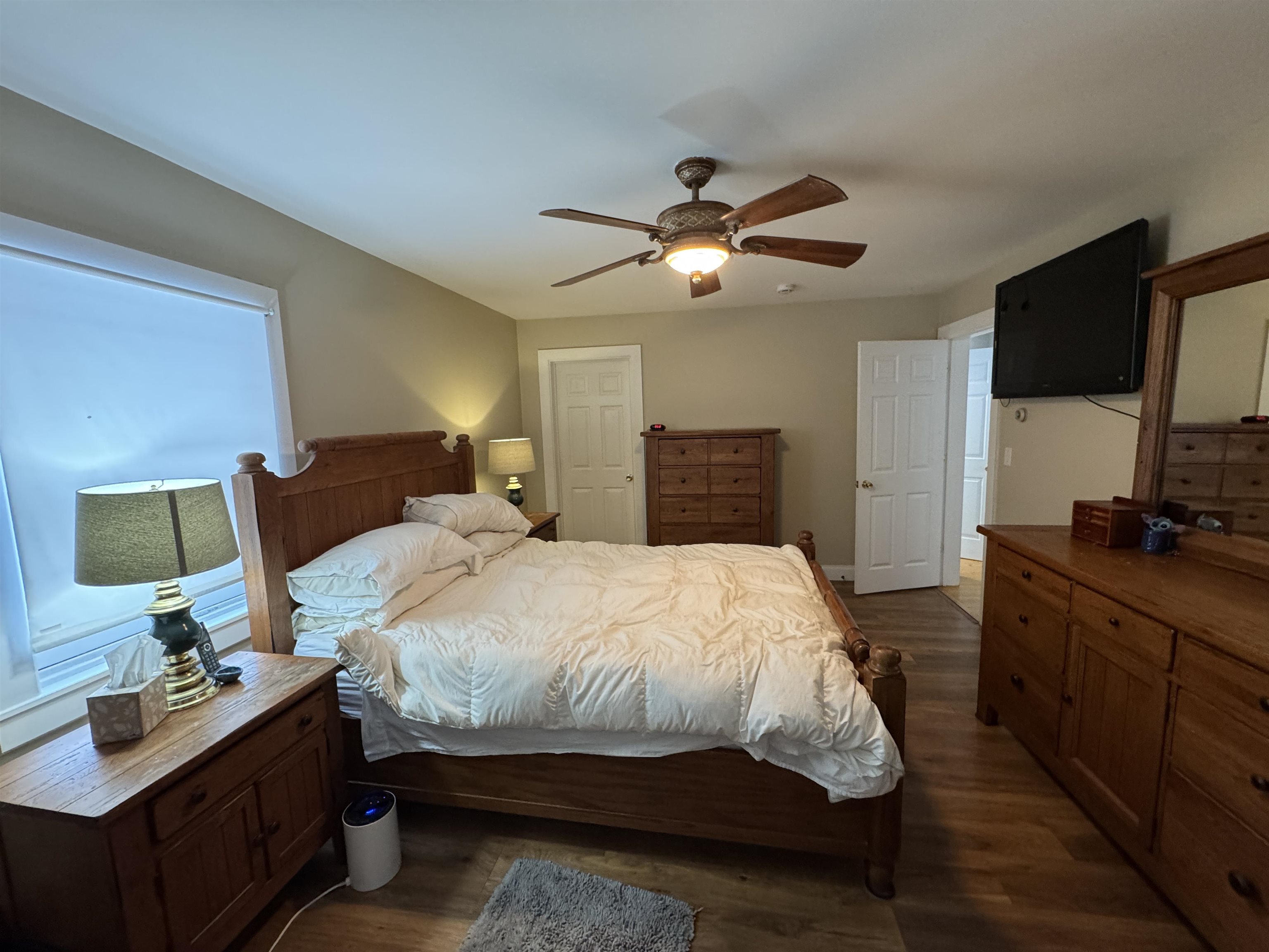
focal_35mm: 14
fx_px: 513
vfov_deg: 85.7
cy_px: 476
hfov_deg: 102.1
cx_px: 634
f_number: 2.2
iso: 400
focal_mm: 2.22
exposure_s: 1/60
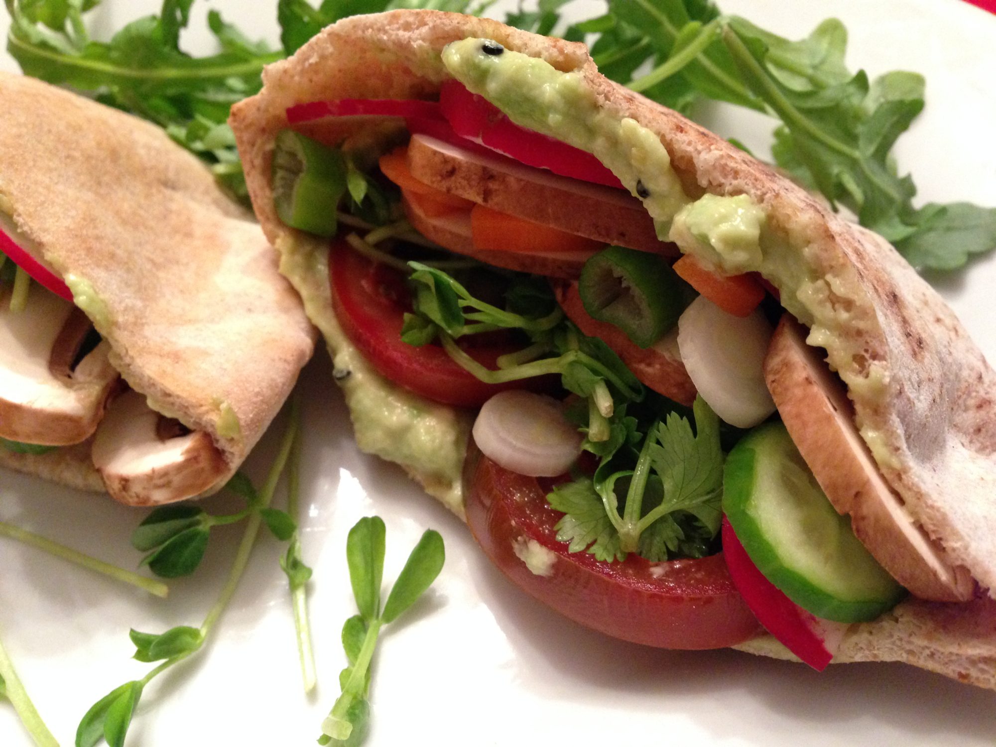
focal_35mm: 33
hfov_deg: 55.4
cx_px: 498
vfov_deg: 42.9
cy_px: 374
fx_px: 950
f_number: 2.4
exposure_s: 1/15
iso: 400
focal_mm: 4.12
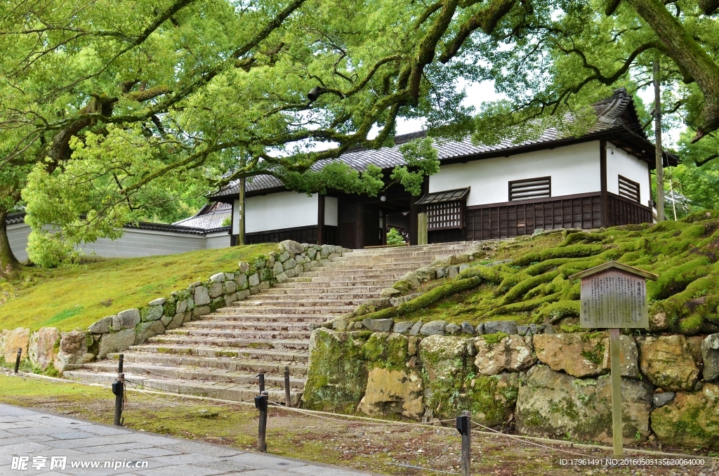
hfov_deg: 53.2
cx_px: 360
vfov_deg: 36.7
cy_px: 238
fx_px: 717
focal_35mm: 36
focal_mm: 24
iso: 200
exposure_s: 1/125
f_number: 4.5
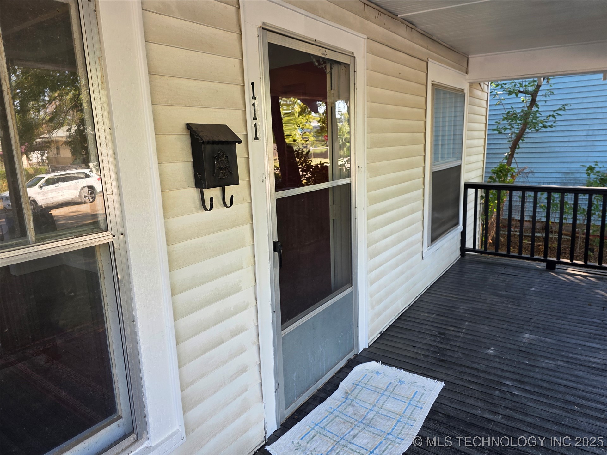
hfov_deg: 73.9
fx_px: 403
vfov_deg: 58.9
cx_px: 304
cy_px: 228
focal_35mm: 23
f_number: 1.7
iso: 80
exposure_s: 1/180
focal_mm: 6.3
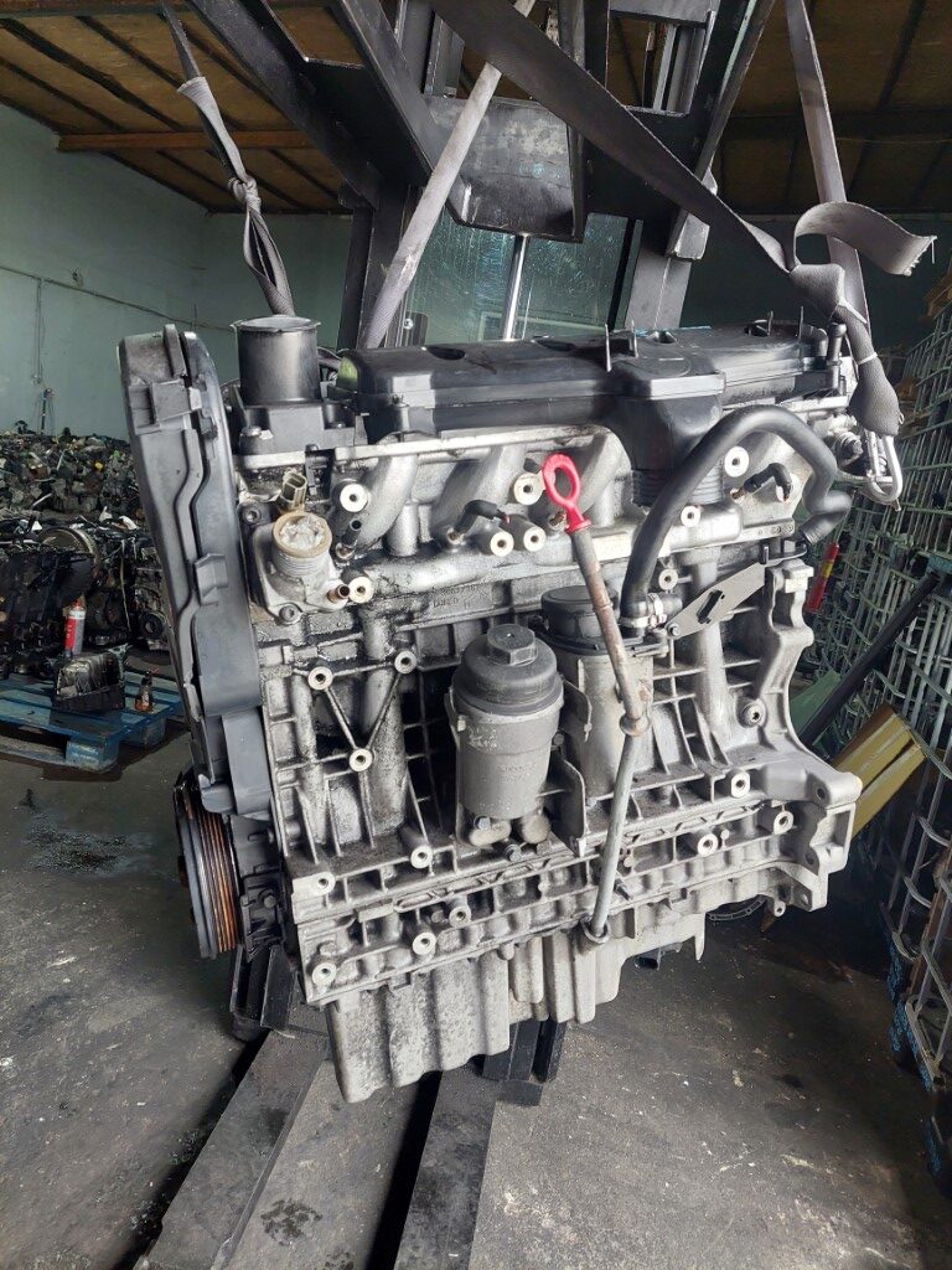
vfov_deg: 69.4
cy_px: 635
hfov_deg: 54.9
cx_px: 476
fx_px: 917
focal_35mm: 25
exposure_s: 1/50
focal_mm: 5.23
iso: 100
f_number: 1.8
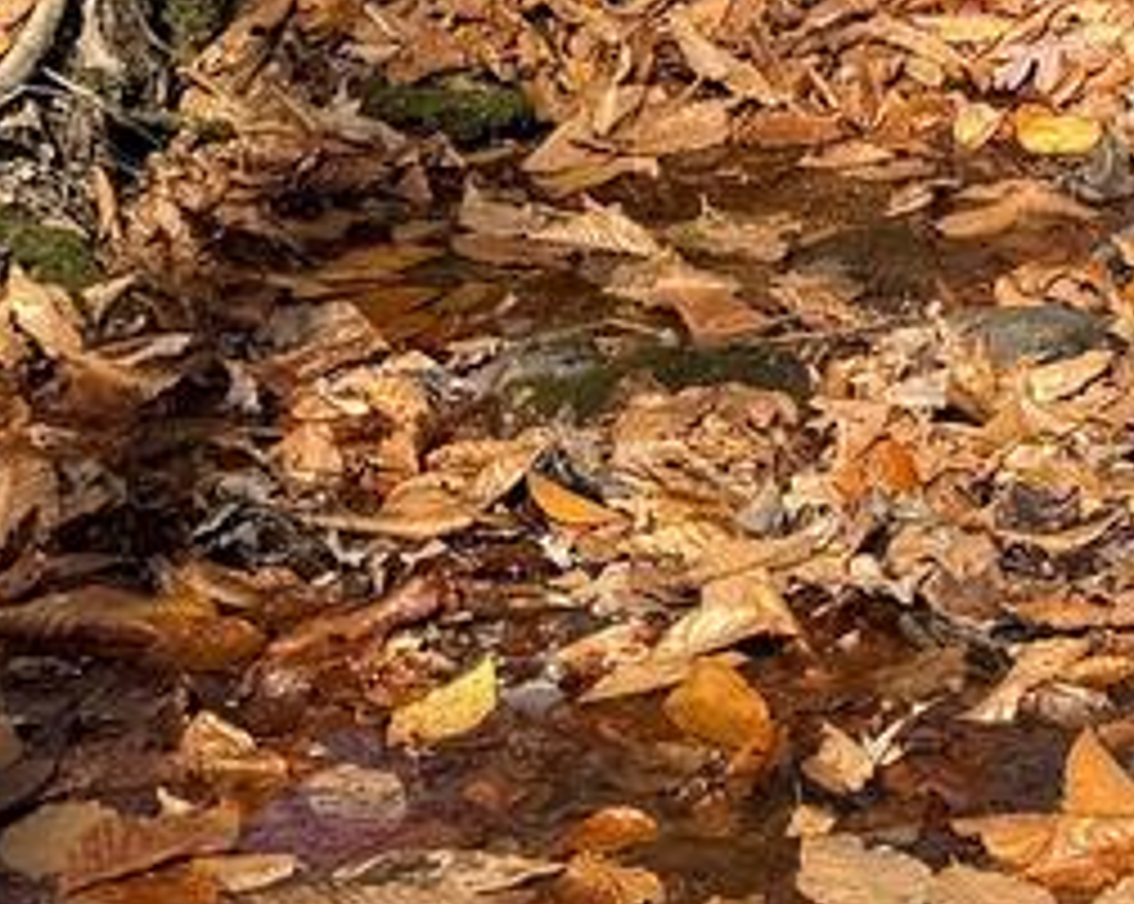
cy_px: -801
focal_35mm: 134
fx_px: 4492
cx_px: 1593
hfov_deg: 13.7
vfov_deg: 10.7
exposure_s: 1/1174
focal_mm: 6.76
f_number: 1.78
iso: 80
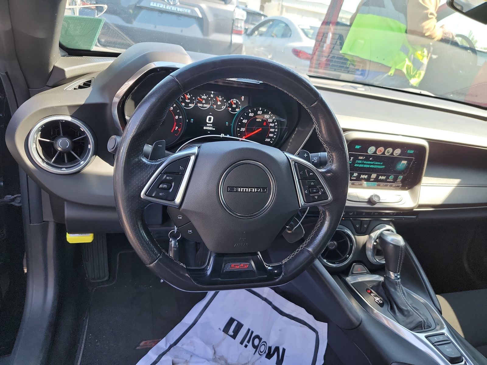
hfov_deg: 71.6
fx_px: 338
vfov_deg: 56.8
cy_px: 182
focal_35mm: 24
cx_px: 244
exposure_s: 1/59
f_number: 1.8
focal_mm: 6.7
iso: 111
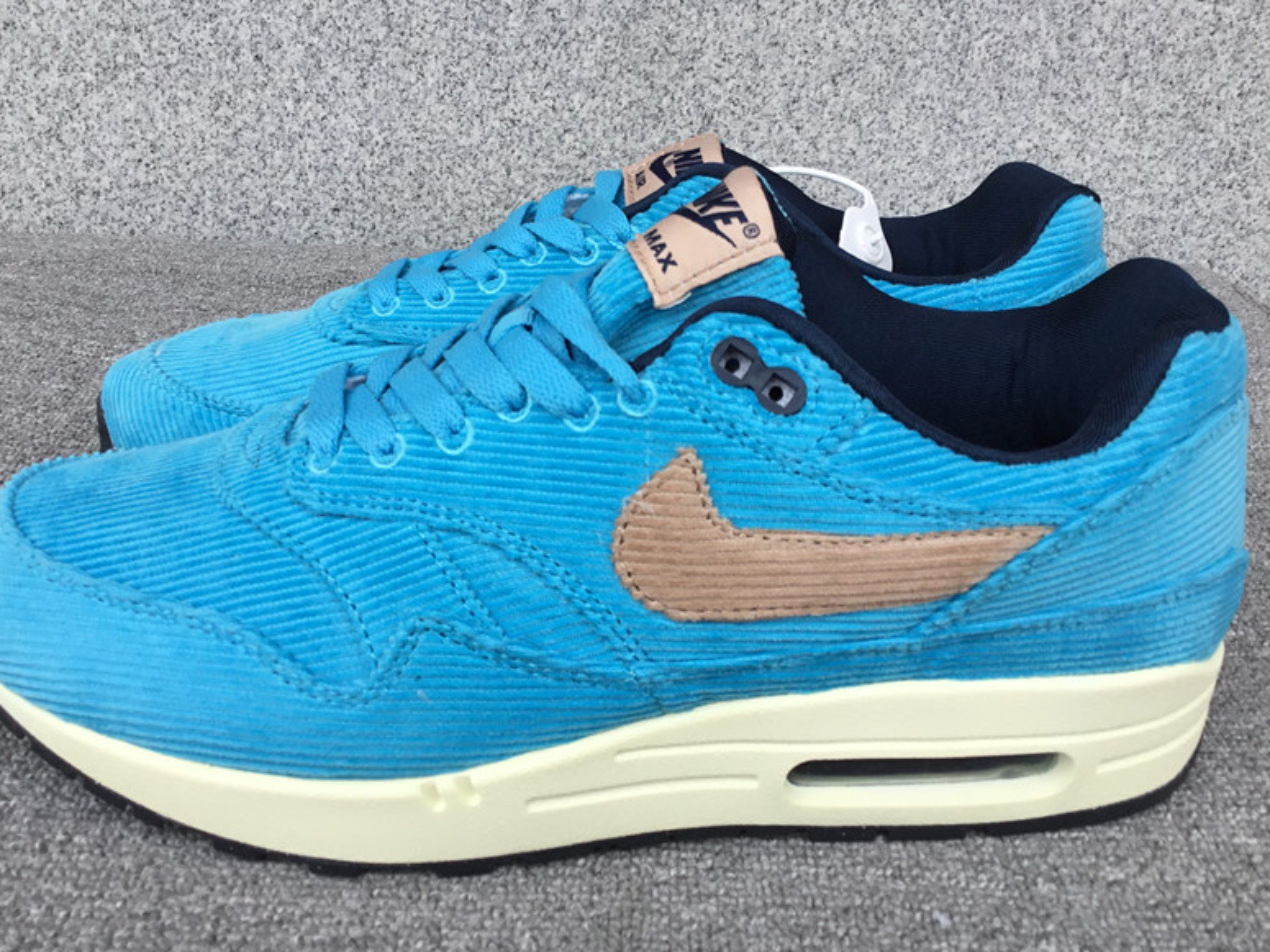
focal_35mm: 36
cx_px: 596
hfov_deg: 51.3
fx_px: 1321
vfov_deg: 39.6
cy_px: 437
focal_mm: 3.3
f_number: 2.4
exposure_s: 1/359
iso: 25
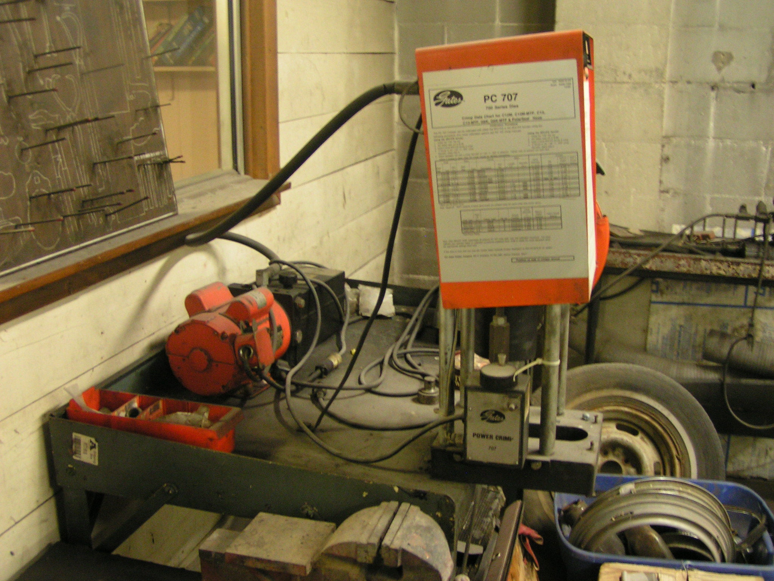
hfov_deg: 49.0
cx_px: 387
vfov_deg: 37.7
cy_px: 290
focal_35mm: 38
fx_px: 850
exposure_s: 1/3
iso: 200
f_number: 3.2
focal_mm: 5.8
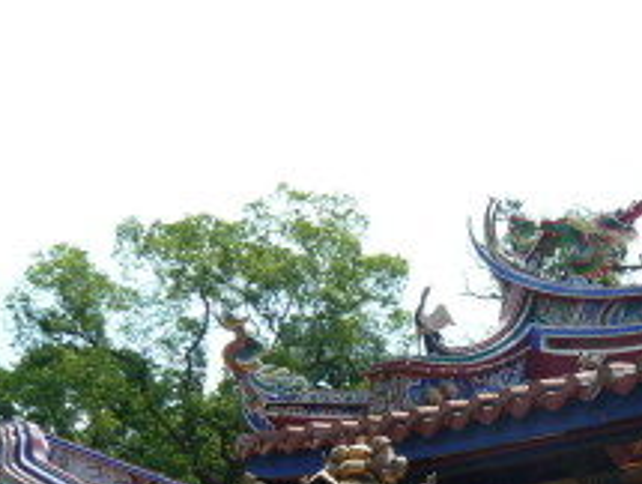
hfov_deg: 27.5
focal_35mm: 65
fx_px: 1208
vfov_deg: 22.1
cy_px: 441
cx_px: 687
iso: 100
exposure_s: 1/160
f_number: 8
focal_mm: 4.6
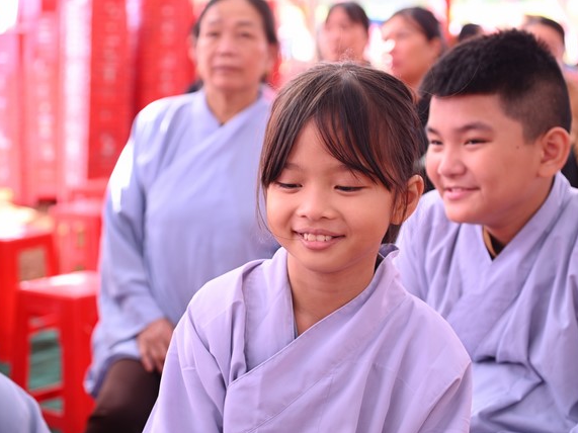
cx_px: 319
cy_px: 218
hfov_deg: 23.8
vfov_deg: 18.0
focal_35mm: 82
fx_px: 1369
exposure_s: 1/160
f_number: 4.5
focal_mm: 75
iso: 1000
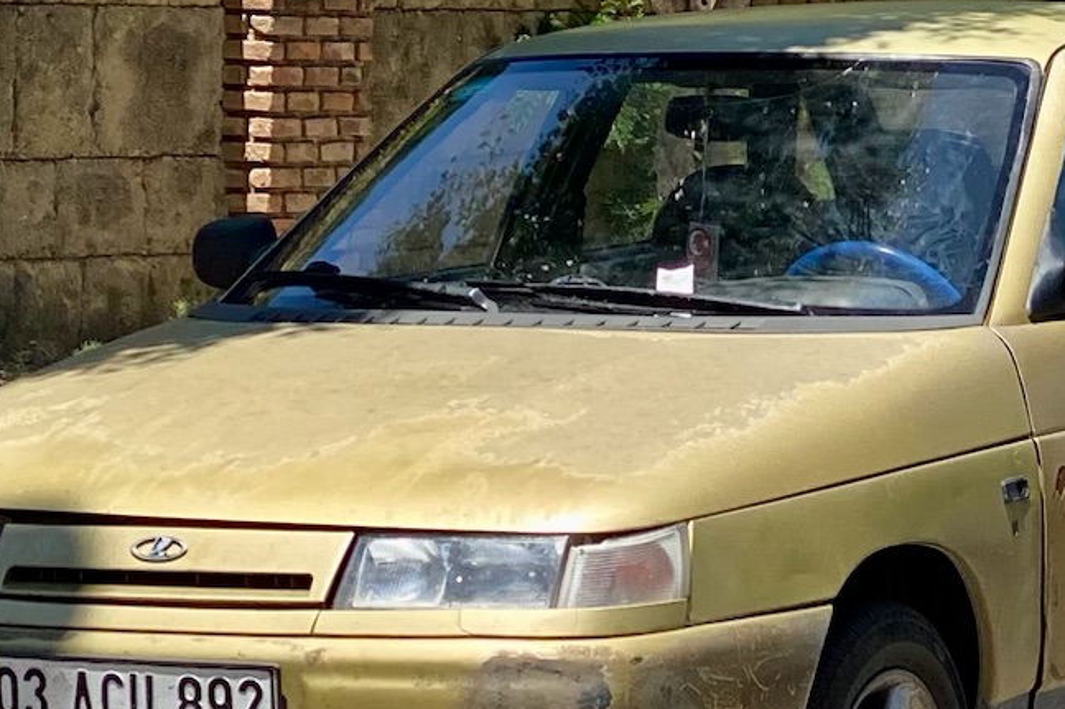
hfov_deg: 19.1
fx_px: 3164
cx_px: 701
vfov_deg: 12.8
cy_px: 479
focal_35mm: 107
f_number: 2
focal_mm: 6
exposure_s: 1/1370
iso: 20
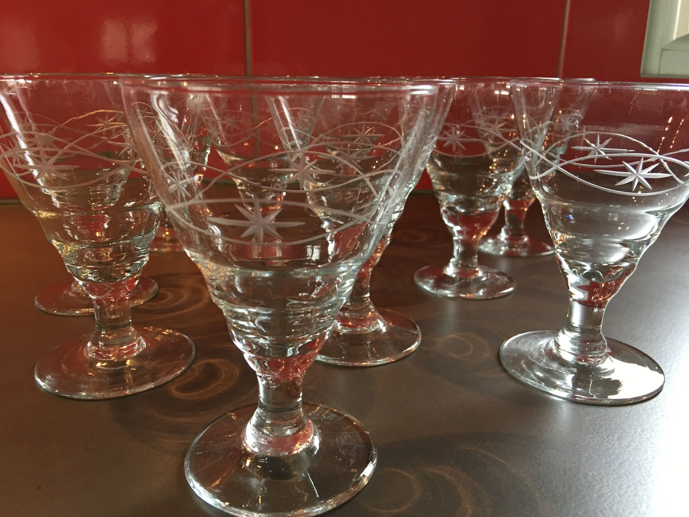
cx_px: 344
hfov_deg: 61.7
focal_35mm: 29
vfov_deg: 48.2
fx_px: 577
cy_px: 258
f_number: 2.2
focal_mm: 4.15
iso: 100
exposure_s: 1/17
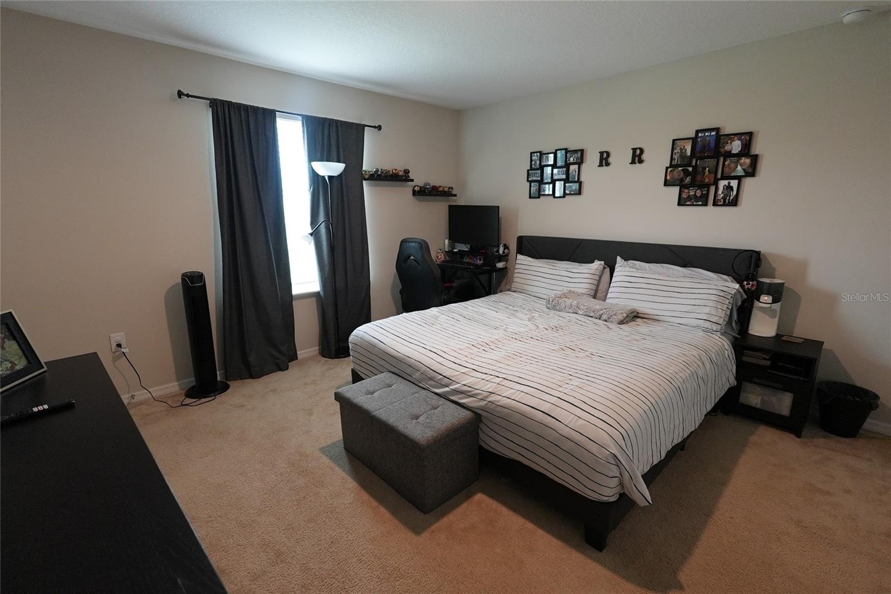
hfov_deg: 96.7
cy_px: 297
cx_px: 446
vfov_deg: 73.8
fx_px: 396
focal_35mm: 16
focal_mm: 11
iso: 1250
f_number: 2.8
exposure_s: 1/160
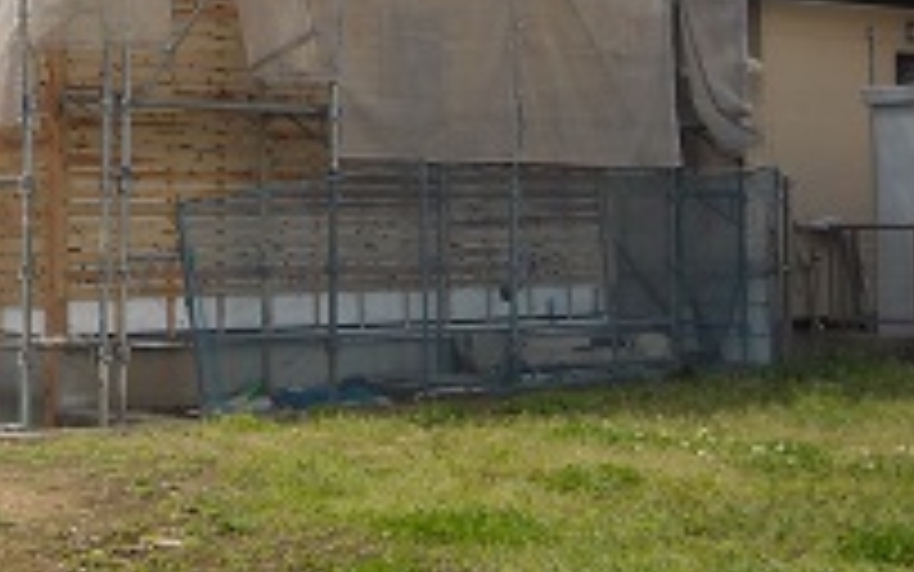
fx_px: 2865
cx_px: -185
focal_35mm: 115
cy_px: -146
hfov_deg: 17.3
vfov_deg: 11.1
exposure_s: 1/192
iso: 64
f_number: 6.1
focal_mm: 7.1
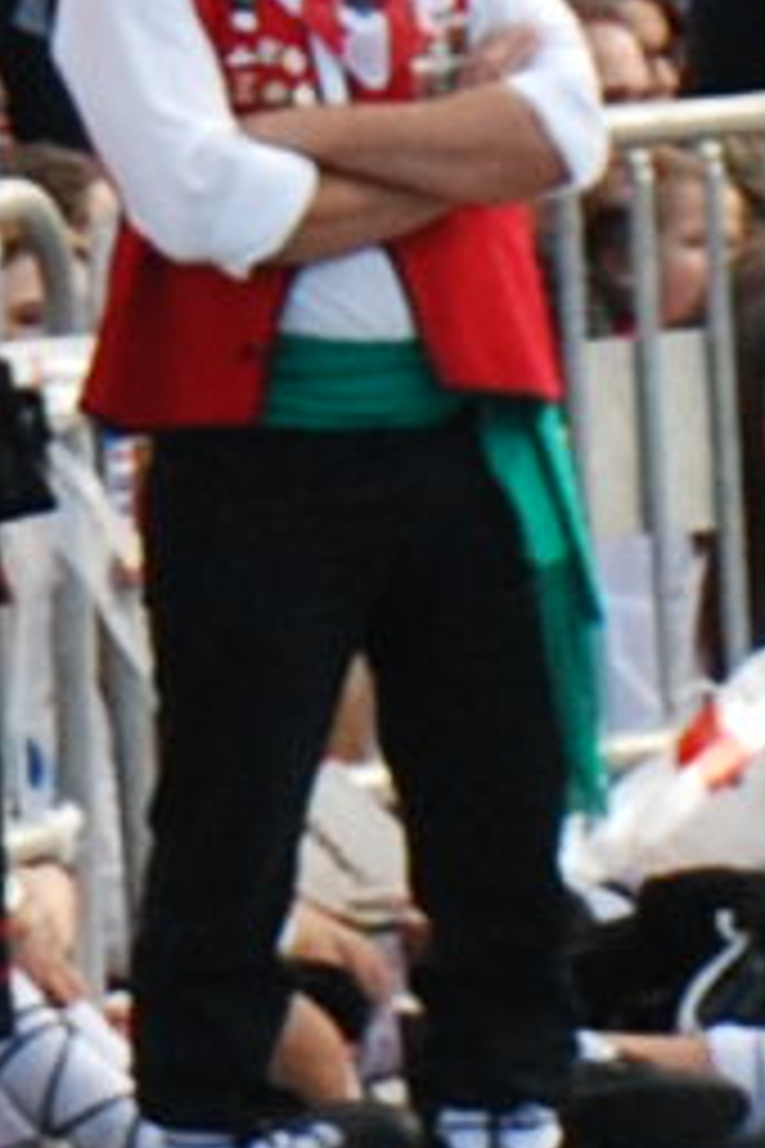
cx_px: -4324
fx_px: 33753
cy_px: -1008
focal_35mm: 1059
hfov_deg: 1.3
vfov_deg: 1.9
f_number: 5.3
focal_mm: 62
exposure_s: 1/125
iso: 280
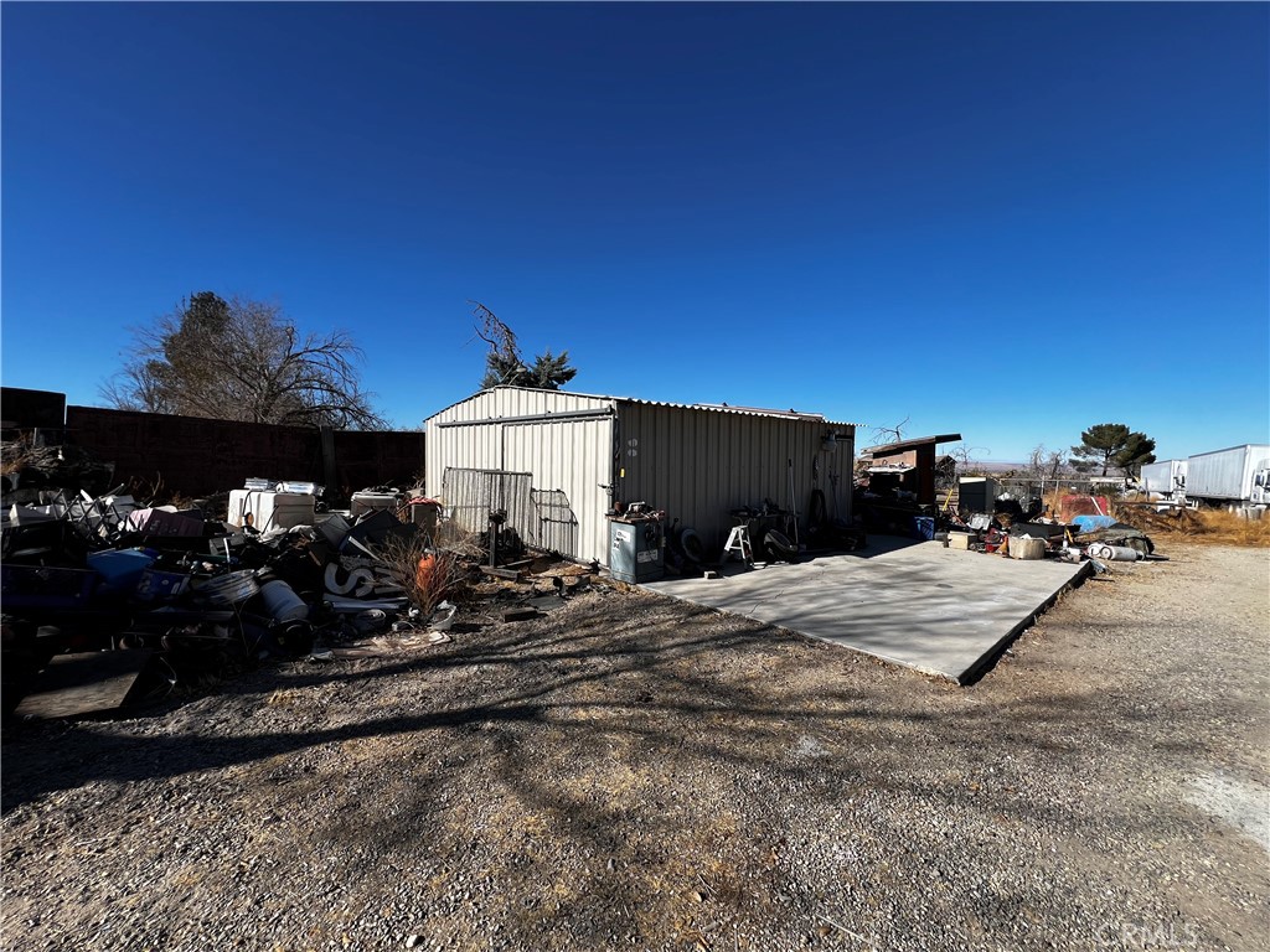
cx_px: 635
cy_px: 476
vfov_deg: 89.9
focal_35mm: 13
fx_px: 477
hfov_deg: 106.2
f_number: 1.8
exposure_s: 1/2096
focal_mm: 1.57
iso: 32
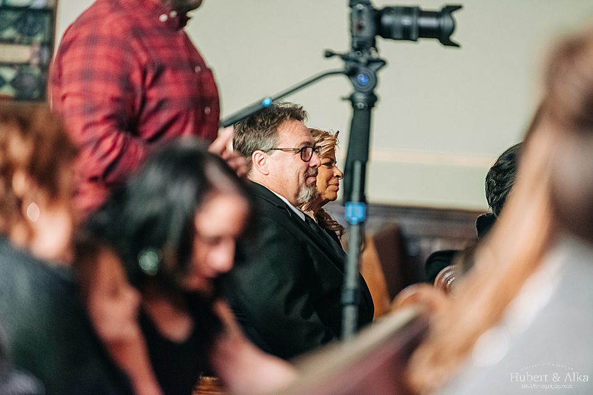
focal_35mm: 200
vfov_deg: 6.9
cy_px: 198
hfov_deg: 10.3
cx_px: 296
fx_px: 3295
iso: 1000
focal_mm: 200
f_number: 2.8
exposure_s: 1/400
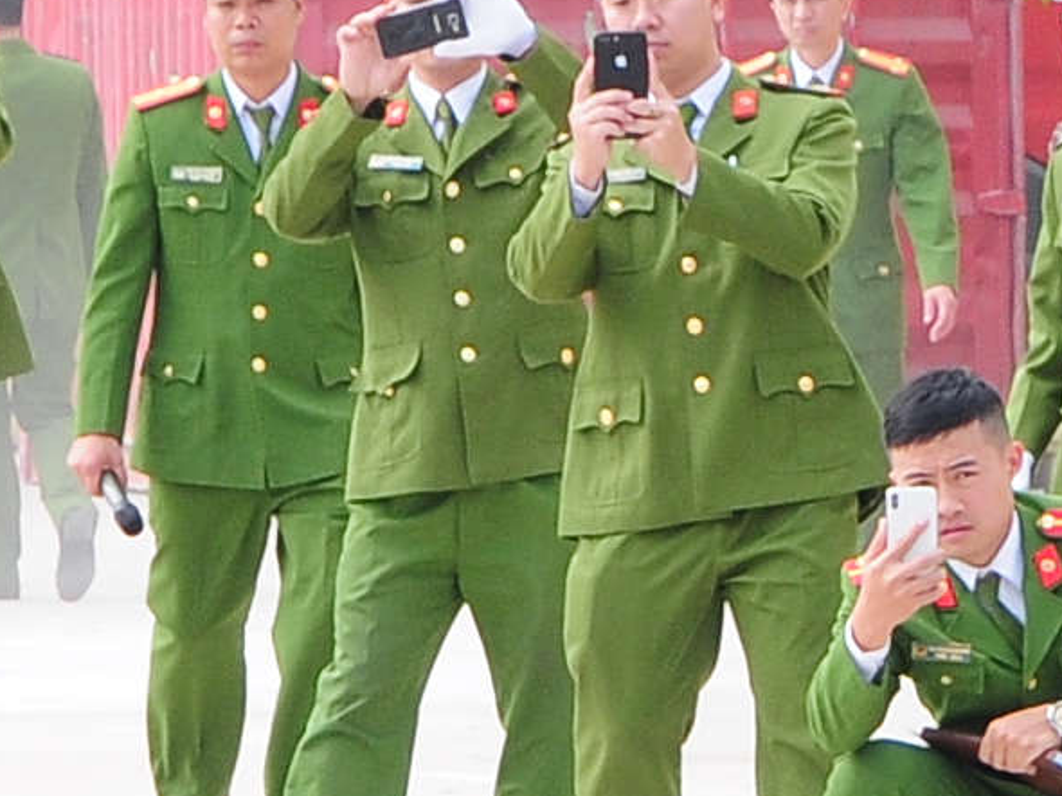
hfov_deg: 2.7
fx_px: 22479
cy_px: 636
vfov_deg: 2.0
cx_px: 1445
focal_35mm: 733
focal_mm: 70
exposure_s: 1/200
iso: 250
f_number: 10
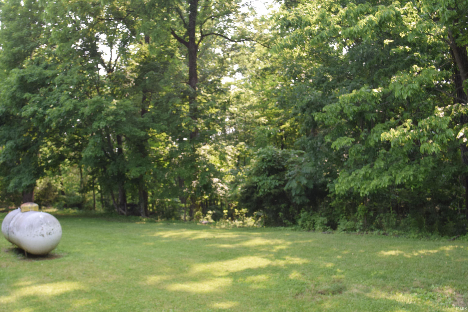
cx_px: 234
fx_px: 448
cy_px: 156
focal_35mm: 34
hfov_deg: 55.1
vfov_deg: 38.4
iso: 400
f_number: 7.1
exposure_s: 1/200
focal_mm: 23
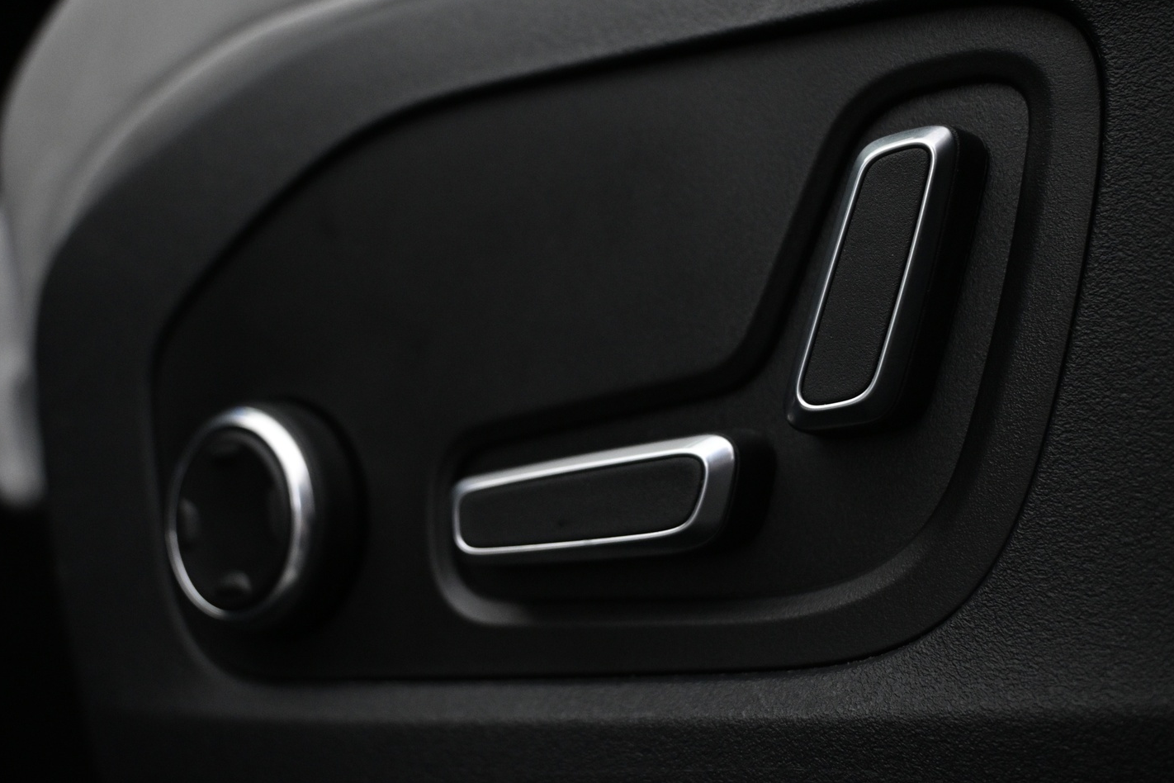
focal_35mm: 42
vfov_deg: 32.0
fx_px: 1365
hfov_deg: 46.5
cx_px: 569
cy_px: 345
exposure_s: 1/30
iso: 1600
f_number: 4.2
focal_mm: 24.5
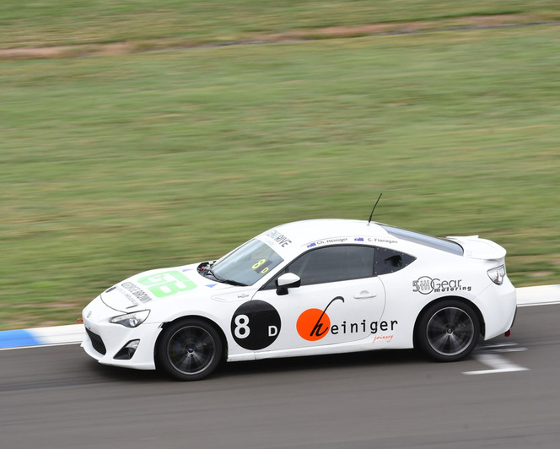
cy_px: 224
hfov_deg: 5.2
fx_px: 6186
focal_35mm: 373
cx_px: 304
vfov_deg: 4.2
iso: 400
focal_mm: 220
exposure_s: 1/250
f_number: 13
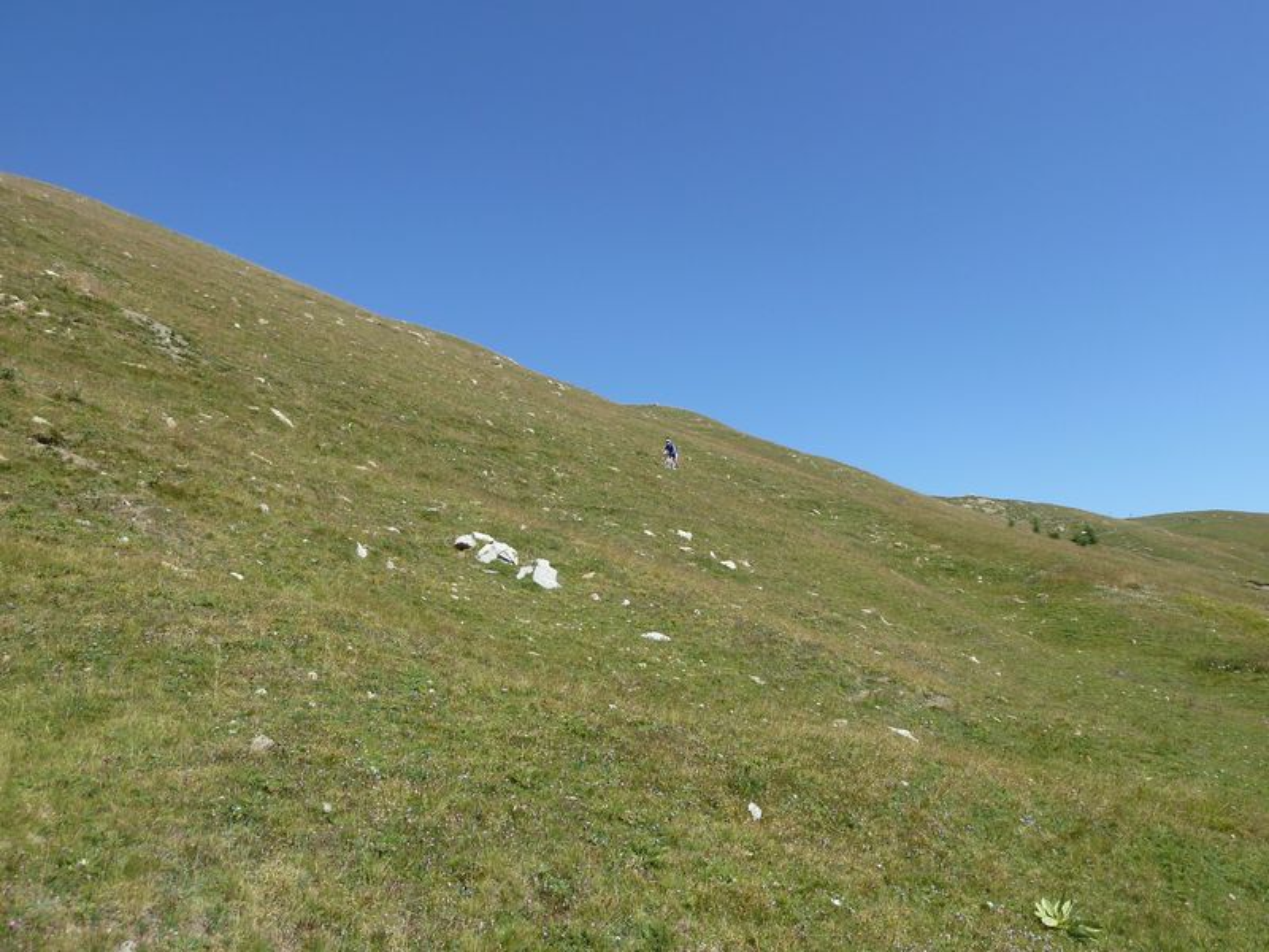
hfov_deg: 69.4
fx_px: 916
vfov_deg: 54.9
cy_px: 476
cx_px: 634
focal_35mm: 25
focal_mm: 4.1
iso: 80
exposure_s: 1/400
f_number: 4.5
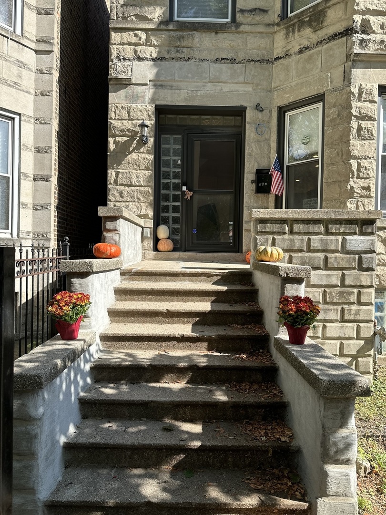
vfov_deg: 71.6
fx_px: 357
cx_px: 193
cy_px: 258
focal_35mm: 24
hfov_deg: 56.8
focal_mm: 6.86
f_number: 1.78
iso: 80
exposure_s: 1/1562
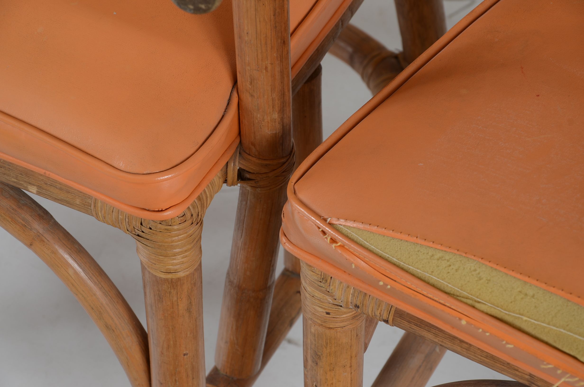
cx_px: 292
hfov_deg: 14.0
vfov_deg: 9.3
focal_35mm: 147
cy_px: 194
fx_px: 2380
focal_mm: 98
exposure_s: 1/80
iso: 125
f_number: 8
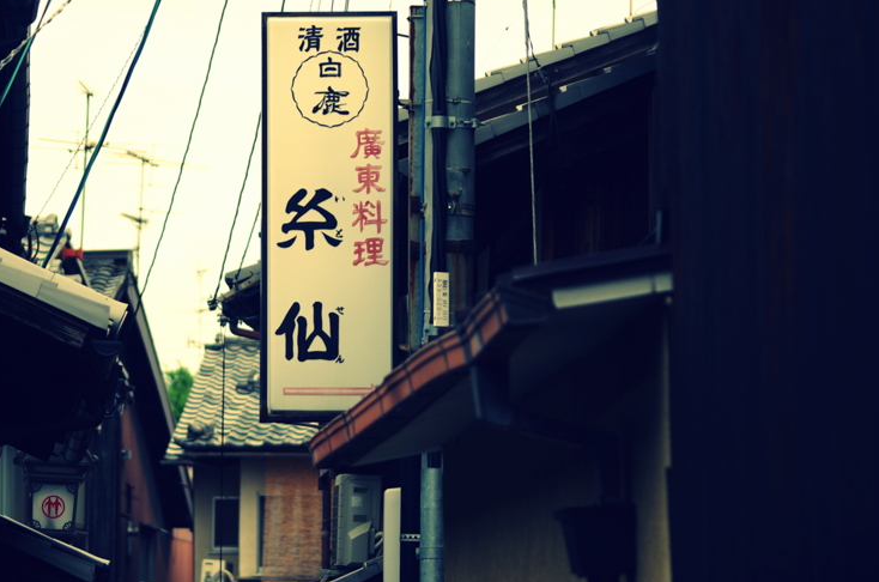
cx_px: 319
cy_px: 329
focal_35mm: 226
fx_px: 5506
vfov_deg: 6.1
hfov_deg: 9.1
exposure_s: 1/320
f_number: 4
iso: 100
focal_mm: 108
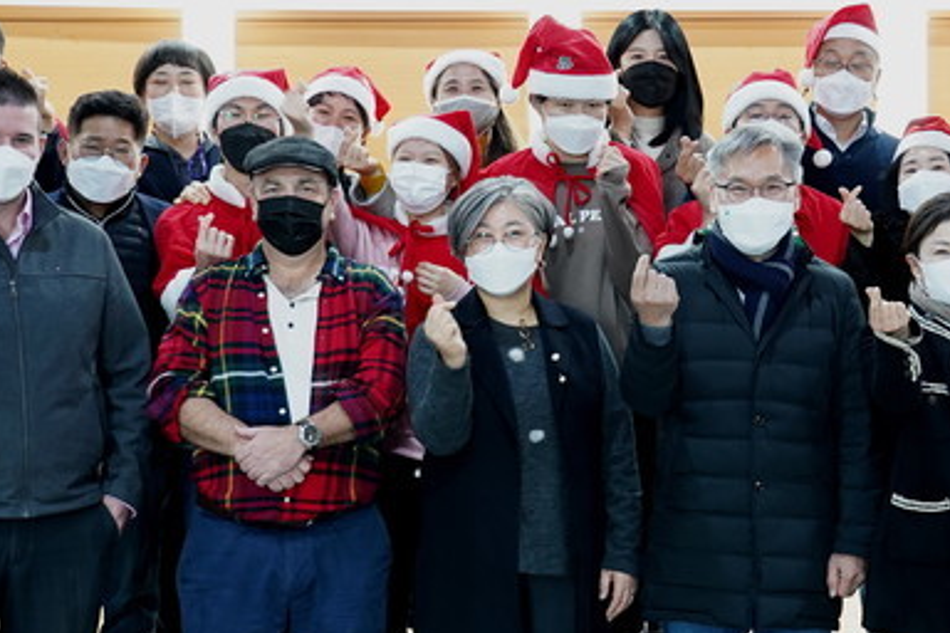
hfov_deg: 23.8
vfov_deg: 16.1
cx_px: 633
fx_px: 2243
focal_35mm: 85
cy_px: 272
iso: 1250
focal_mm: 34
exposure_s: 1/13
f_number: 4
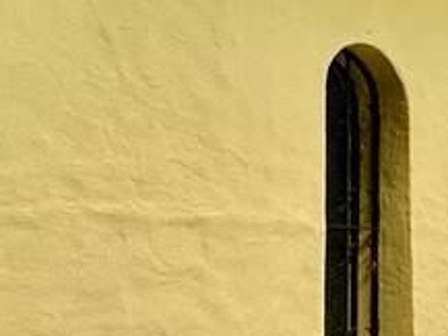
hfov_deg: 11.2
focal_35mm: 93
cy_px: 437
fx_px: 1204
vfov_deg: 15.2
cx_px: 1372
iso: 40
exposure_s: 1/561
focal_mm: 2.22
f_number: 2.2
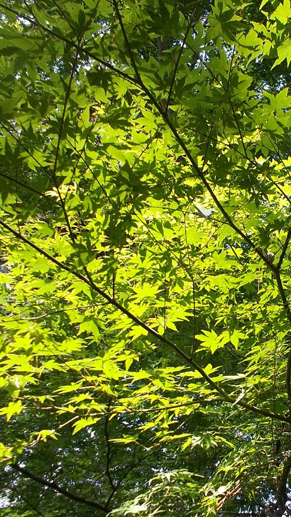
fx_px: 521
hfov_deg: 30.4
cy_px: 259
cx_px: 236
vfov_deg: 52.8
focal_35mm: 38
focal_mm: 4.6
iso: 80
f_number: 3.2
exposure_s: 1/100
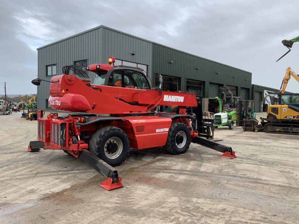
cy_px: 112
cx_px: 150
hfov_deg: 61.7
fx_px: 250
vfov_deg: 48.2
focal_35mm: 29
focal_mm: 3
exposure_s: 1/314
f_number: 1.8
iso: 16
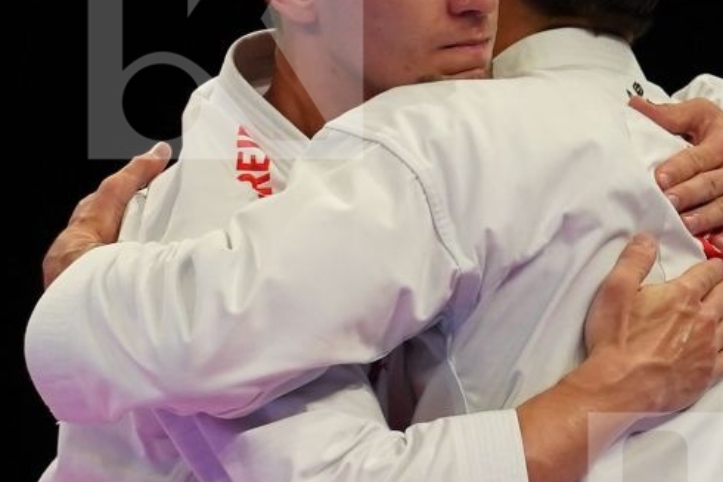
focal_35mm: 1102
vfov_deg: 1.2
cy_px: 547
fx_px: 22137
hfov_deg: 1.9
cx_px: 226
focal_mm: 200
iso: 1250
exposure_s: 1/500
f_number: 2.8
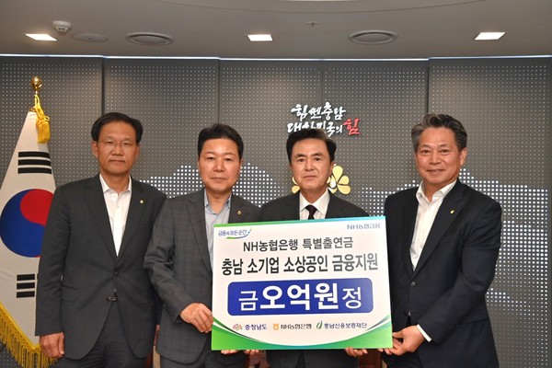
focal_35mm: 40
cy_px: 184
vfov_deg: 33.4
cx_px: 276
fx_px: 613
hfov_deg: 48.5
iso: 500
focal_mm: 40
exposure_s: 1/250
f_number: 5.6
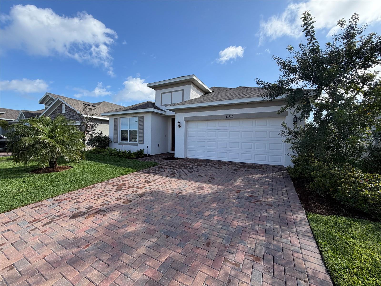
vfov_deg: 85.7
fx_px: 154
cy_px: 143
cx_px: 190
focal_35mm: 14
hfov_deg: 102.1
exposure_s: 1/770
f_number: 2.2
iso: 32
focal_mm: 2.22
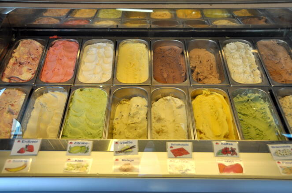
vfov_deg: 31.8
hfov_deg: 46.5
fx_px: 340
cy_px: 96
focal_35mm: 42
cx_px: 146
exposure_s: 1/125
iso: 280
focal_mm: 28
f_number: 4
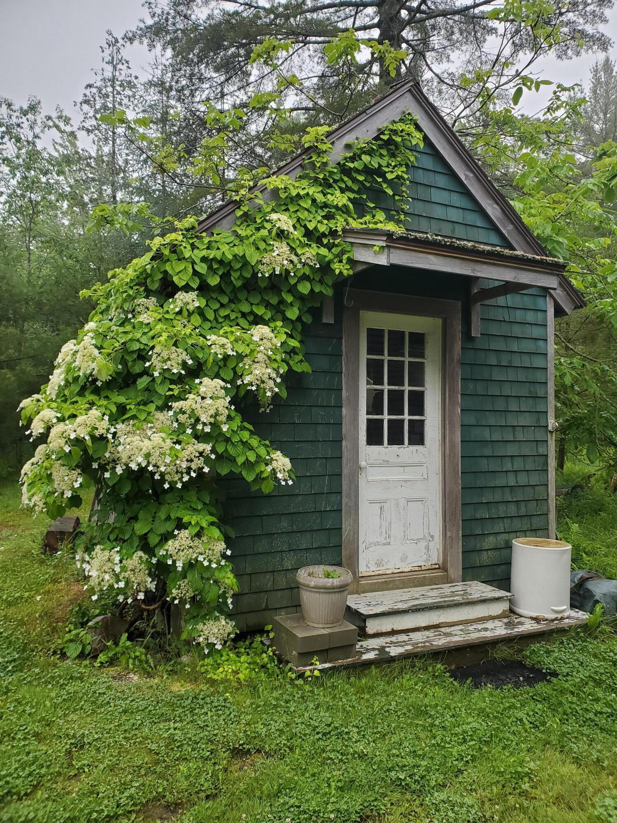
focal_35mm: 26
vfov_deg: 67.3
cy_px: 412
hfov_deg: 53.1
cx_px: 308
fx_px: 618
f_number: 2.4
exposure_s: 1/120
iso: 64
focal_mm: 4.3
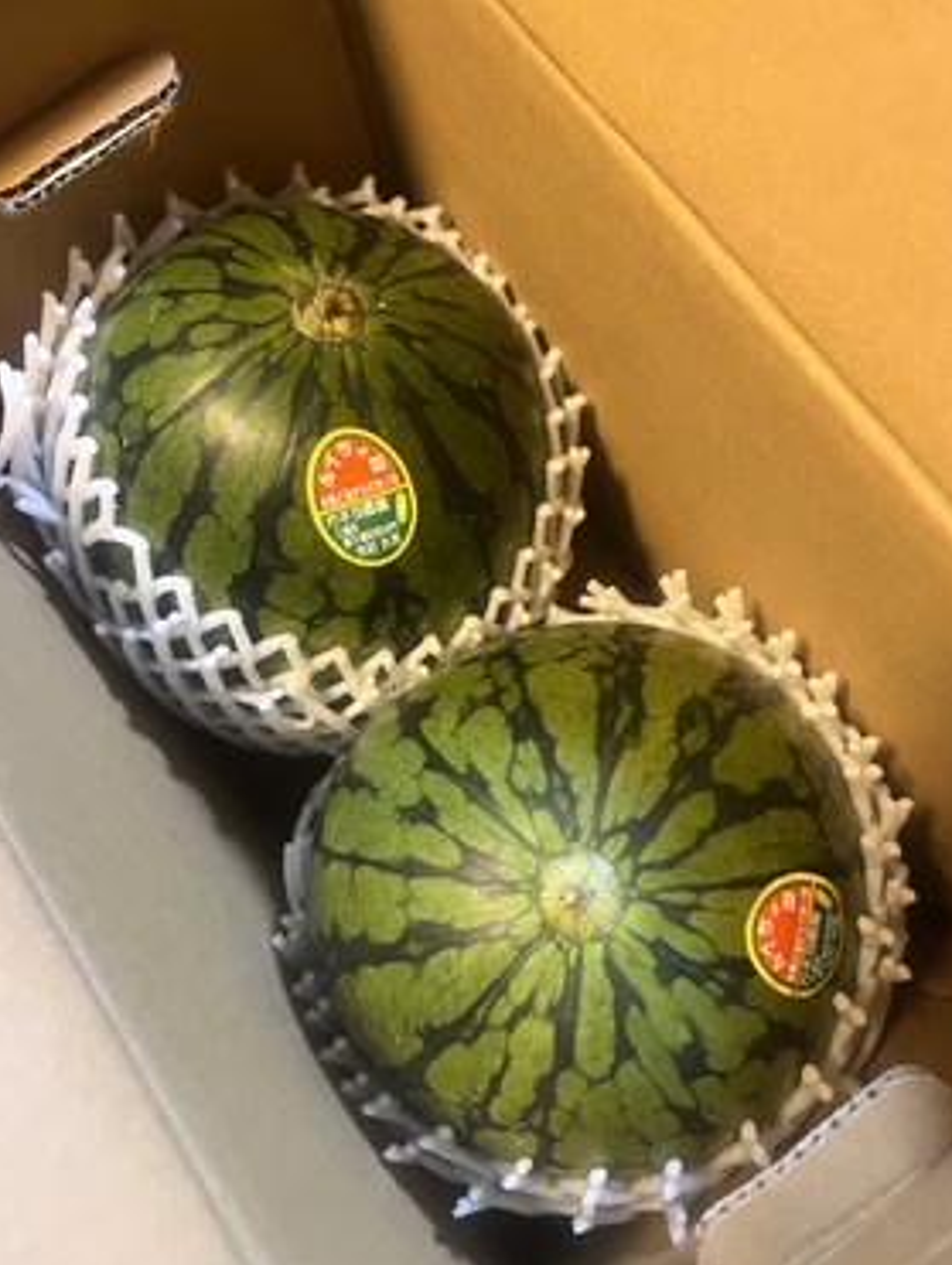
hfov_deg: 49.8
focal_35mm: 28
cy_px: 679
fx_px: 1025
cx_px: 498
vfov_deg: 63.3
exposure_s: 1/60
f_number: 1.5
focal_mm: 5.7
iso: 400
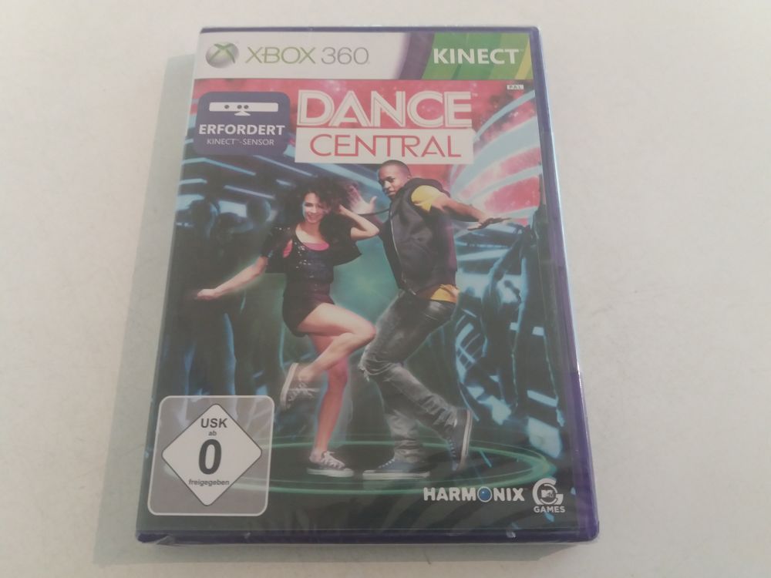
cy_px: 289
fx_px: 624
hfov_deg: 63.4
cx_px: 386
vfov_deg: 49.7
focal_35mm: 28
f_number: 1.9
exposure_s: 1/17
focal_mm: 3.7
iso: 160
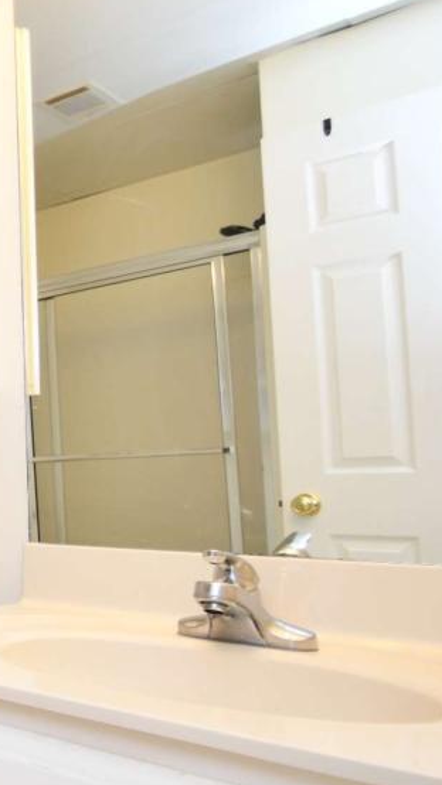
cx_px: -371
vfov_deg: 57.4
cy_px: 482
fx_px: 709
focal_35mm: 34
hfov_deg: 21.3
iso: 320
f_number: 4
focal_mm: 10
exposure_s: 1/60
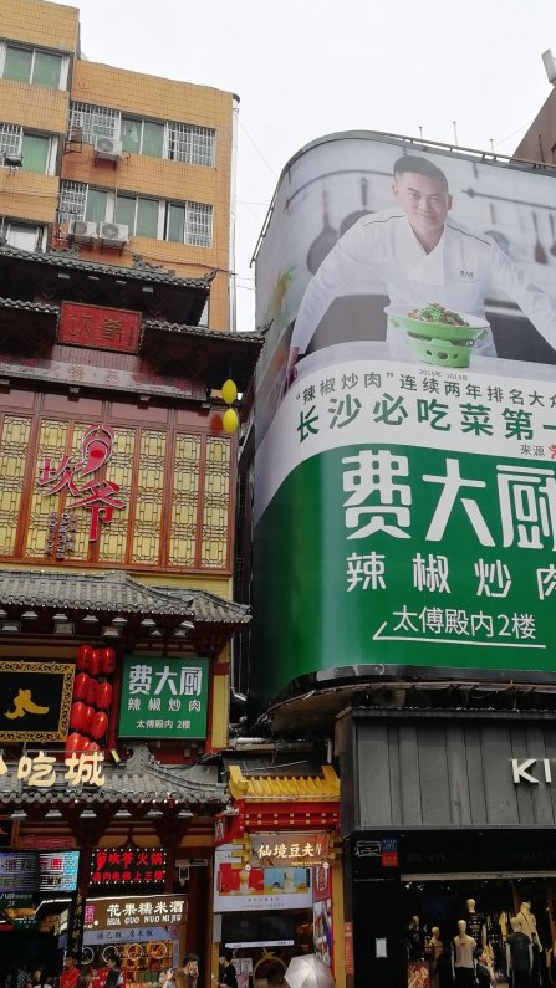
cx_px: 378
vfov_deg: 53.9
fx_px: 970
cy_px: 437
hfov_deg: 31.7
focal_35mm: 37
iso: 50
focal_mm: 3.95
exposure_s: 1/769
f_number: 2.2
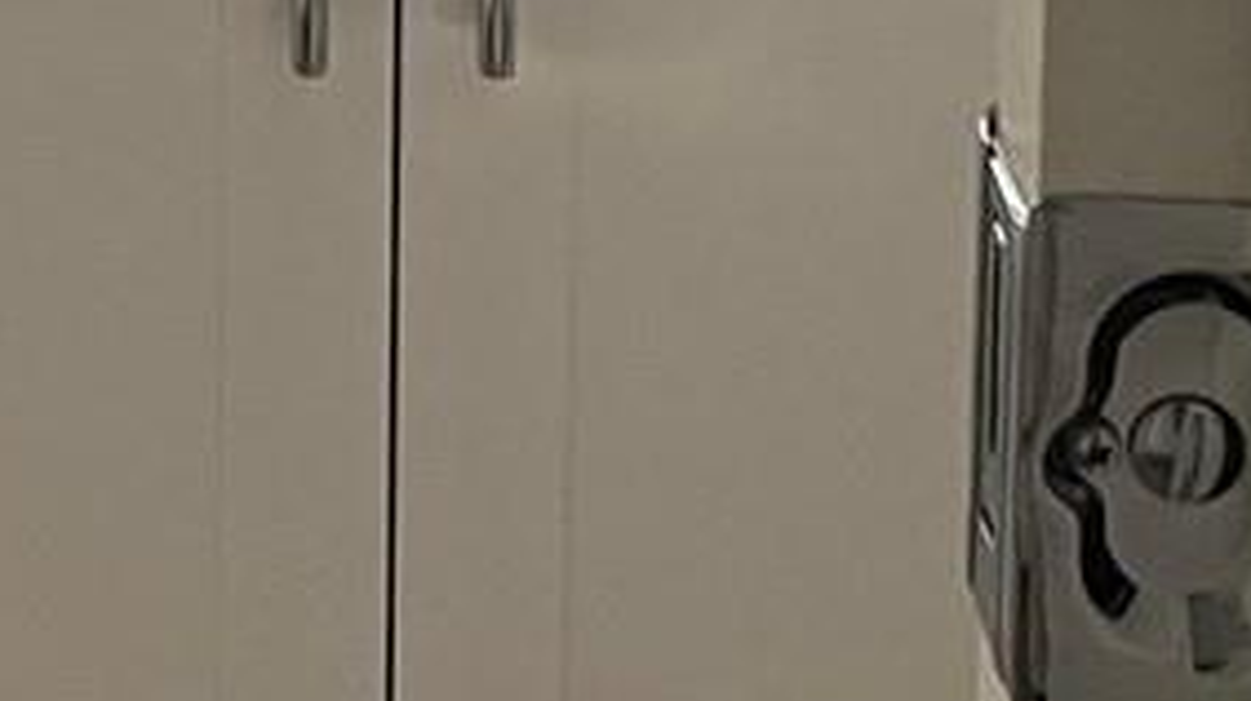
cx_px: -546
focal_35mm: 161
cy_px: -1180
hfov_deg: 12.8
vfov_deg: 6.9
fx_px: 5336
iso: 125
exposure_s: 1/57
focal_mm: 4.2
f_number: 1.6
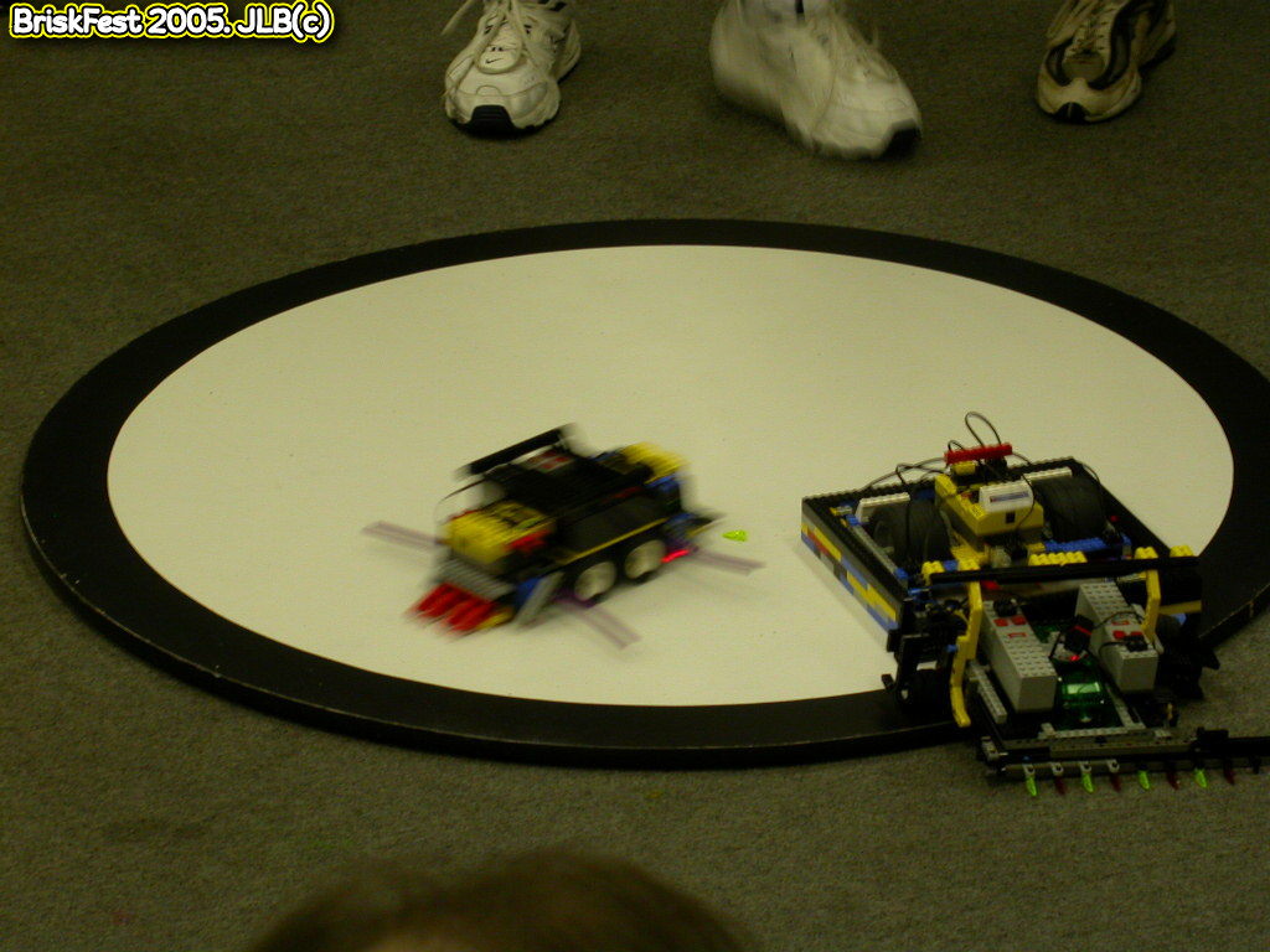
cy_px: 476
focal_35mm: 149
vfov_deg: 10.0
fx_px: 5467
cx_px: 635
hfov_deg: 13.3
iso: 100
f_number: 5
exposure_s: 1/10.4
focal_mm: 30.8
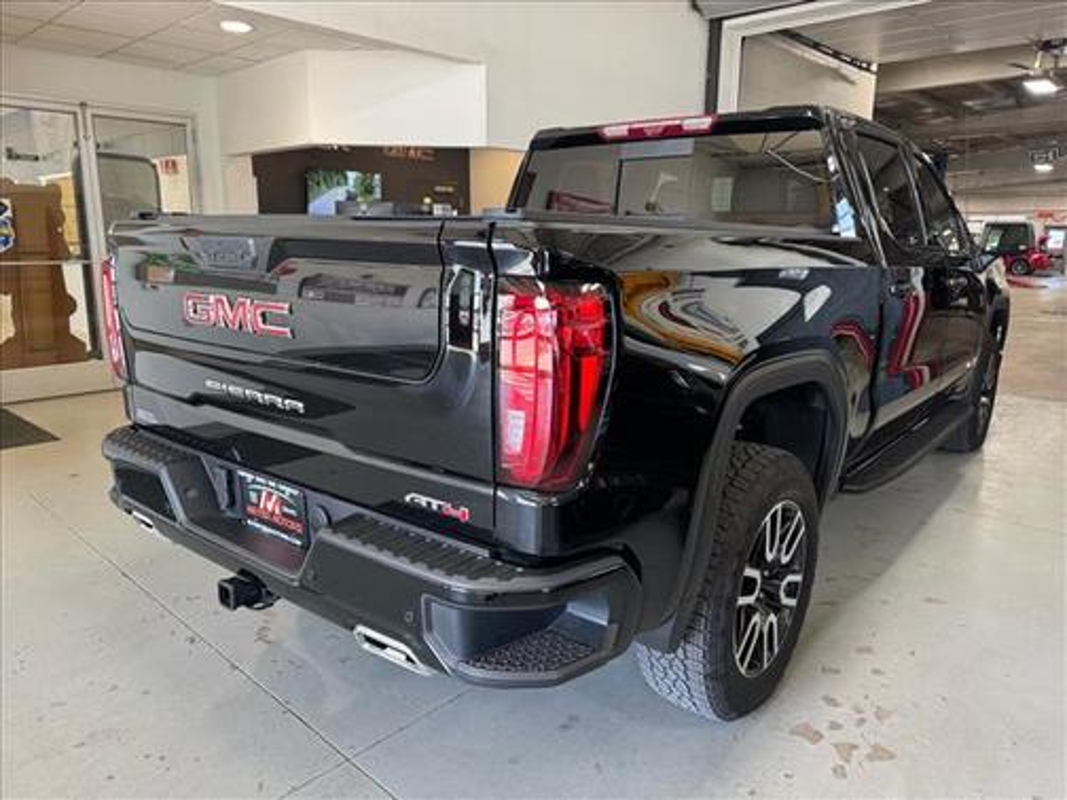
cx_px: 534
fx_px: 740
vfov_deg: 56.8
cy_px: 400
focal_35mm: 24
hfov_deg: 71.6
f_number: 1.78
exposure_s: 1/60
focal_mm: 6.76
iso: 125
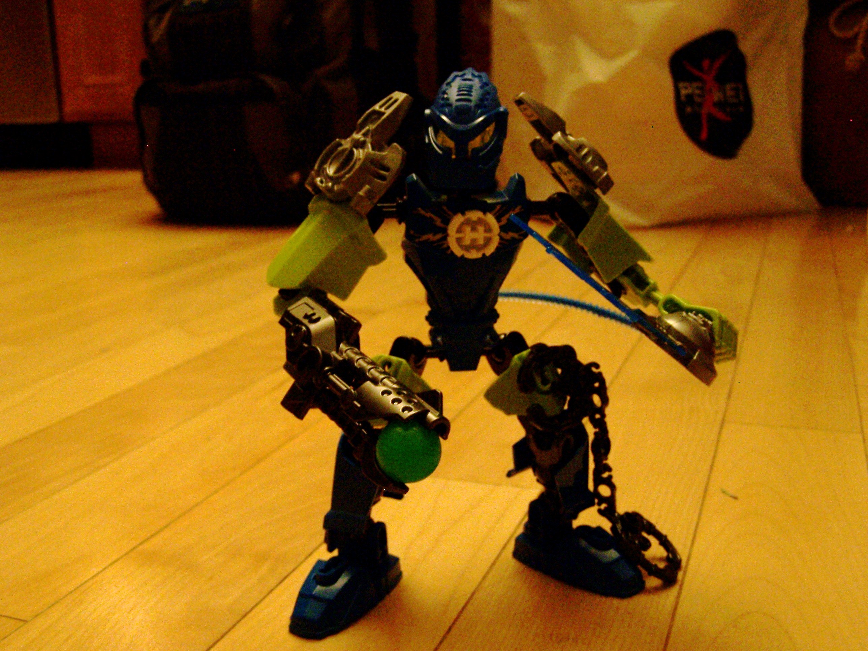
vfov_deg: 37.7
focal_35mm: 38
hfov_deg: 49.0
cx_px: 434
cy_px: 326
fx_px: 953
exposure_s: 1/8
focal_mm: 6.3
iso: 140
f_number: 2.8
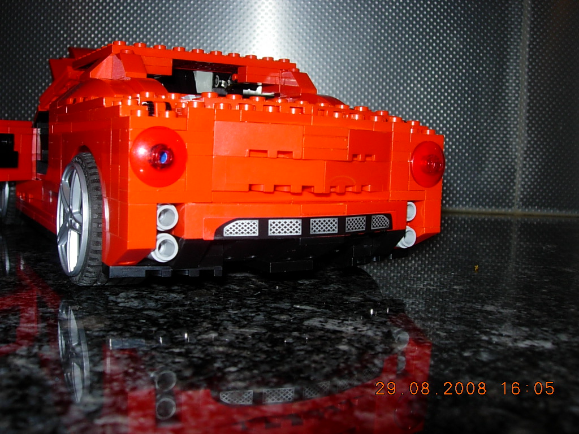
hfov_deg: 49.0
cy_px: 217
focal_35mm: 38
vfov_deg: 37.7
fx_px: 636
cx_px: 290
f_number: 4.8
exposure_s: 1/64
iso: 79
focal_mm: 7.8
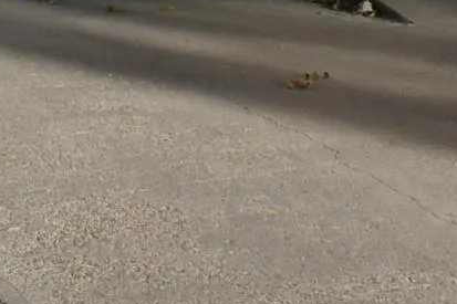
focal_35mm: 201
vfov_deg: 6.1
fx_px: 2550
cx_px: -301
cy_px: -734
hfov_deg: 9.8
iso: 200
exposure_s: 1/200
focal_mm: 18
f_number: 14
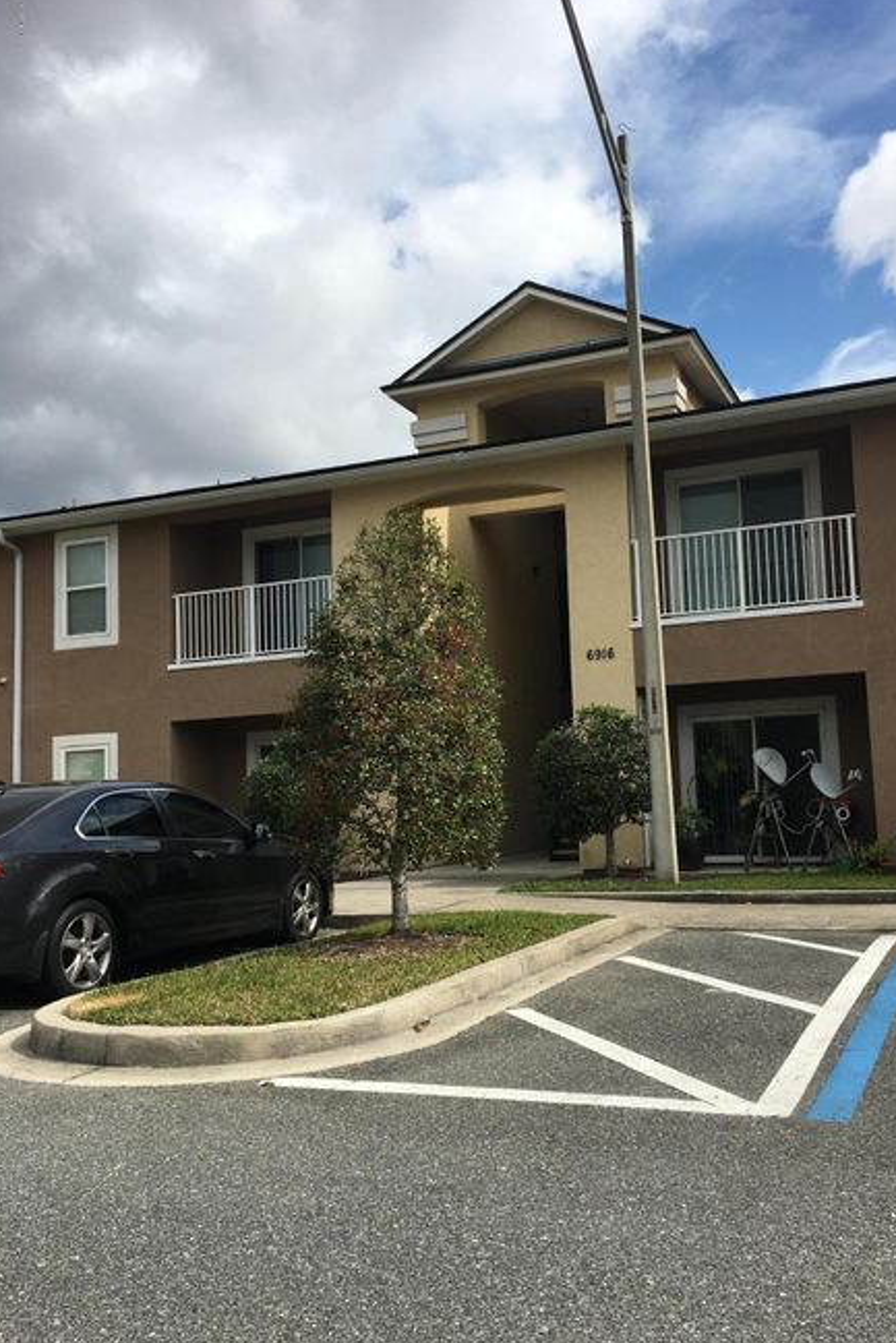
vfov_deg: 60.3
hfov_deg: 42.3
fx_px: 1157
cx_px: 507
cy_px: 678
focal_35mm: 31
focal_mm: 4.15
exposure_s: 1/2331
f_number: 2.2
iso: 25
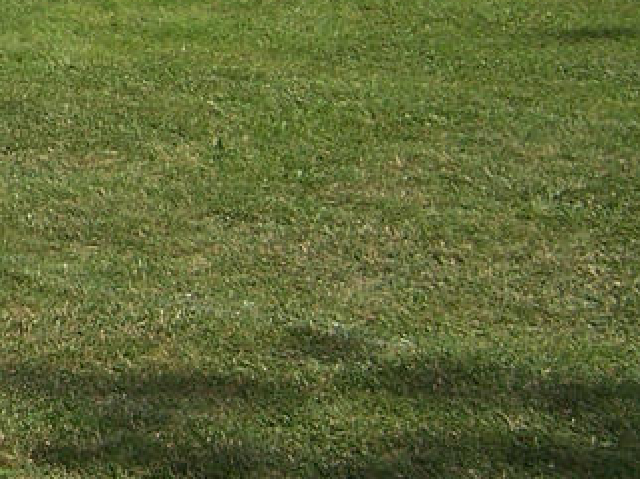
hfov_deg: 17.0
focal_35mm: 105
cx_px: -318
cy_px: -109
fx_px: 1940
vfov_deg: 13.6
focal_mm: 5.5
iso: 80
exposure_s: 1/1000
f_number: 3.4
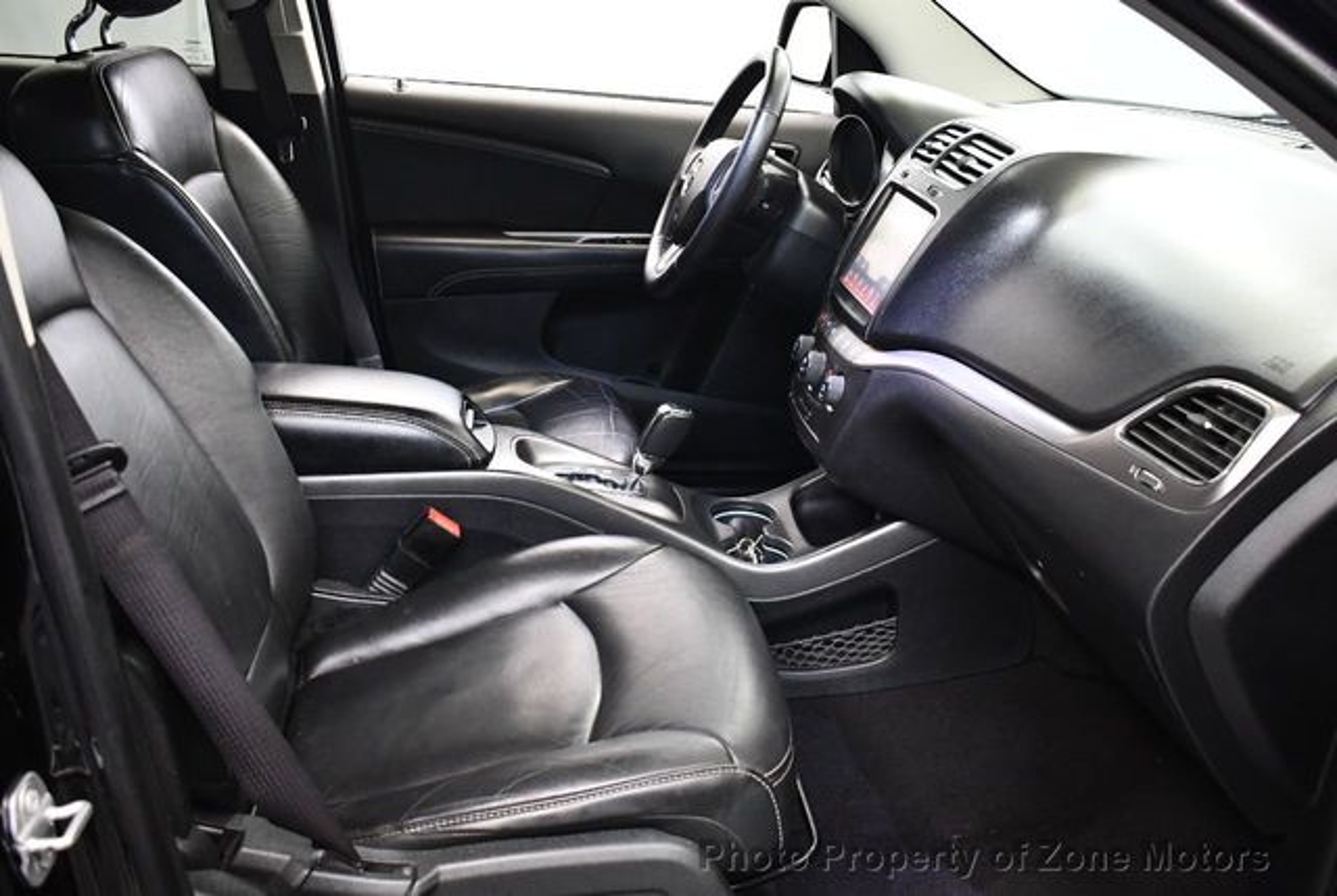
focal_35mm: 36
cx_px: 668
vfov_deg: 37.0
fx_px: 1339
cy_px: 448
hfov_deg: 53.1
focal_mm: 18
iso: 3200
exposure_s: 1/80
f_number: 3.5
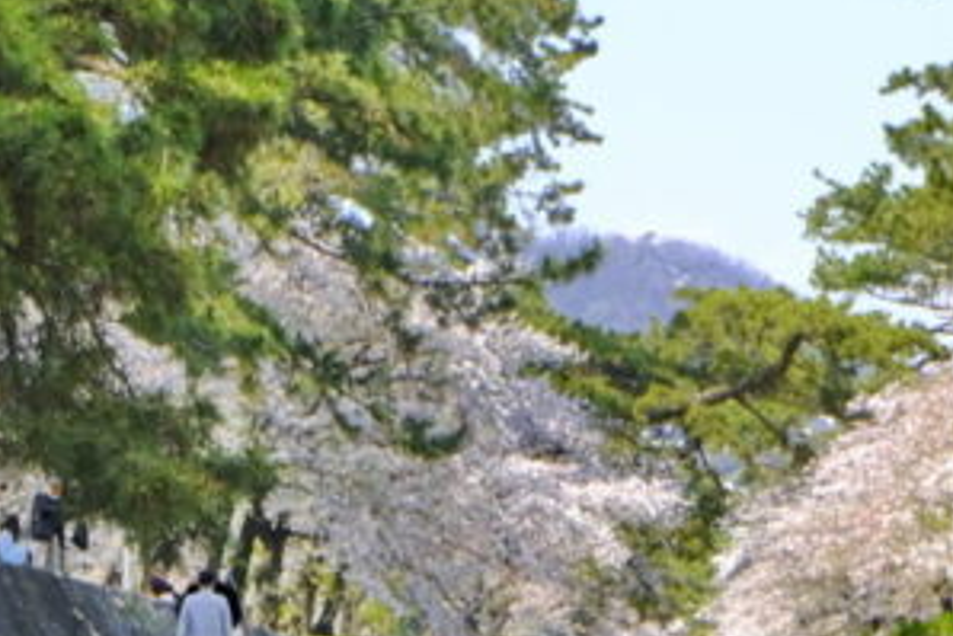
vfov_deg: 6.9
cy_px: 513
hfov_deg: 10.3
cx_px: 534
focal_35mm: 199
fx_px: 5270
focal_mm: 38.5
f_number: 14
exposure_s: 1/60
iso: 250
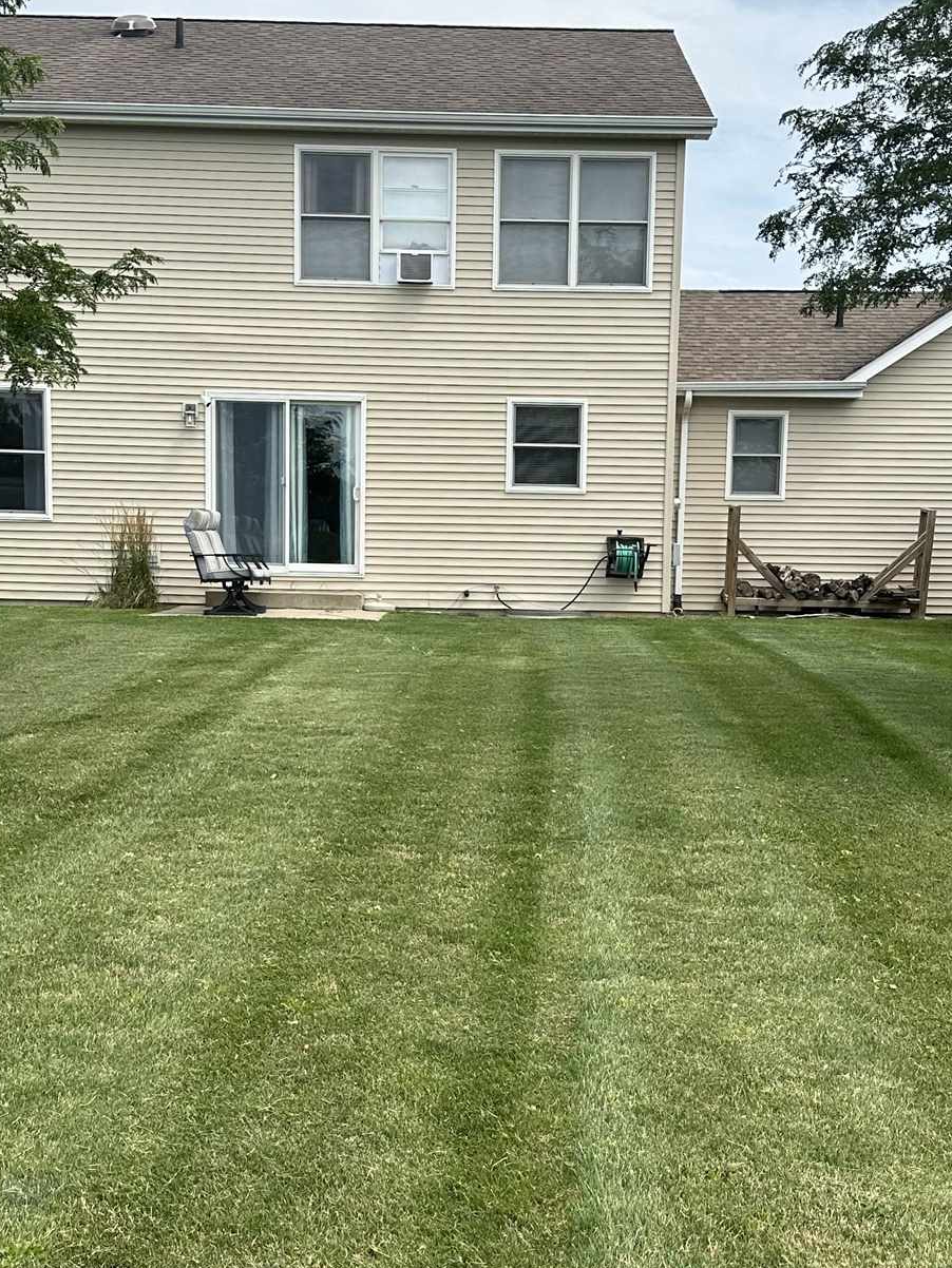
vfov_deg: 41.2
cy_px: 707
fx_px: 1686
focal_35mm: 46
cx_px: 481
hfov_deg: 31.5
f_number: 1.78
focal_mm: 6.86
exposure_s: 1/3861
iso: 80
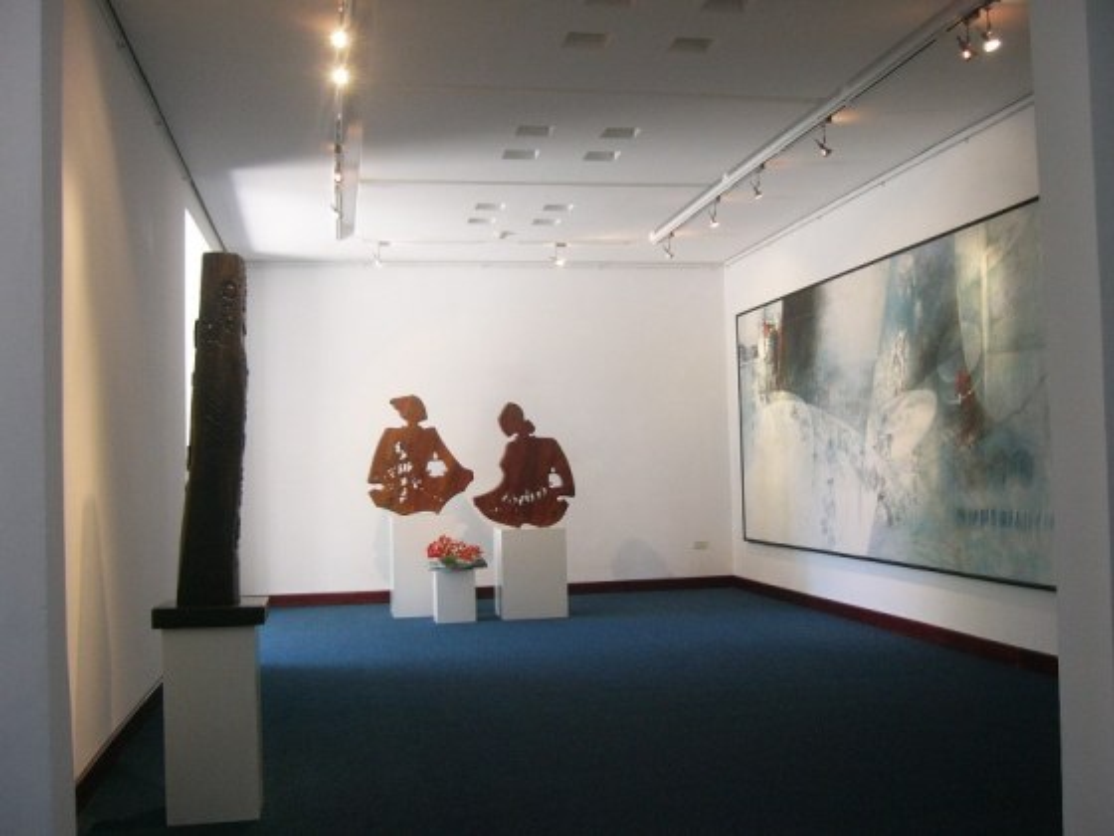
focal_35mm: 35
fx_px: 1126
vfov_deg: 40.7
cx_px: 557
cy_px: 418
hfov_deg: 52.6
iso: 150
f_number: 2.8
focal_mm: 5.8
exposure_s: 1/30
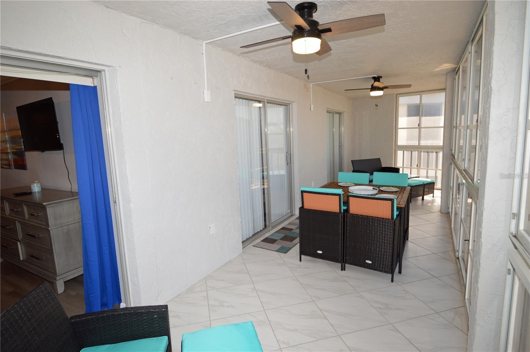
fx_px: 265
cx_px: 265
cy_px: 176
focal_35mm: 18
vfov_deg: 67.3
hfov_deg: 90.1
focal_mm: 12
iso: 400
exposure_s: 1/80
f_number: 4.5
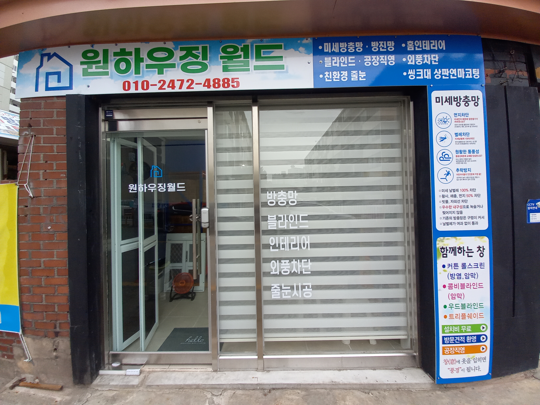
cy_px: 202
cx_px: 270
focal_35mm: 13
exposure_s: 1/60
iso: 50
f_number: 2.2
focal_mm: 1.42
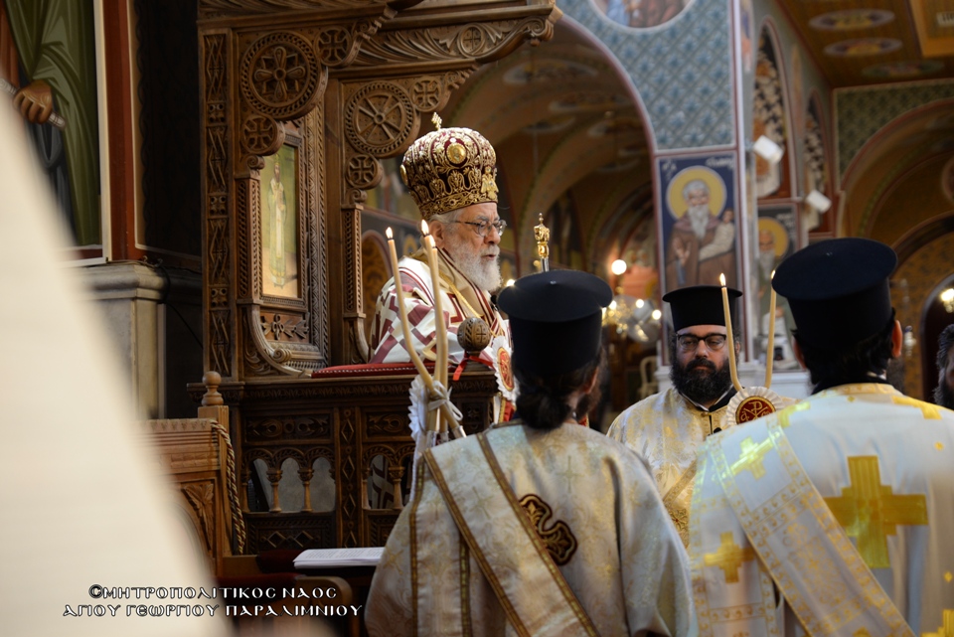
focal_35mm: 70
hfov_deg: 28.8
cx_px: 477
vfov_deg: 19.5
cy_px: 318
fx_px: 1856
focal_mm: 70
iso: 640
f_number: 4
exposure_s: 1/60
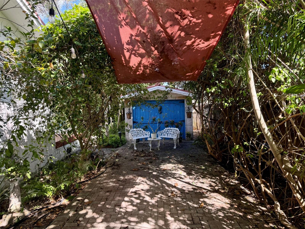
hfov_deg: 71.6
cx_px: 152
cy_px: 114
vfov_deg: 56.8
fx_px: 211
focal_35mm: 24
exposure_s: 1/243
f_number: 1.78
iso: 100
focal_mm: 6.76
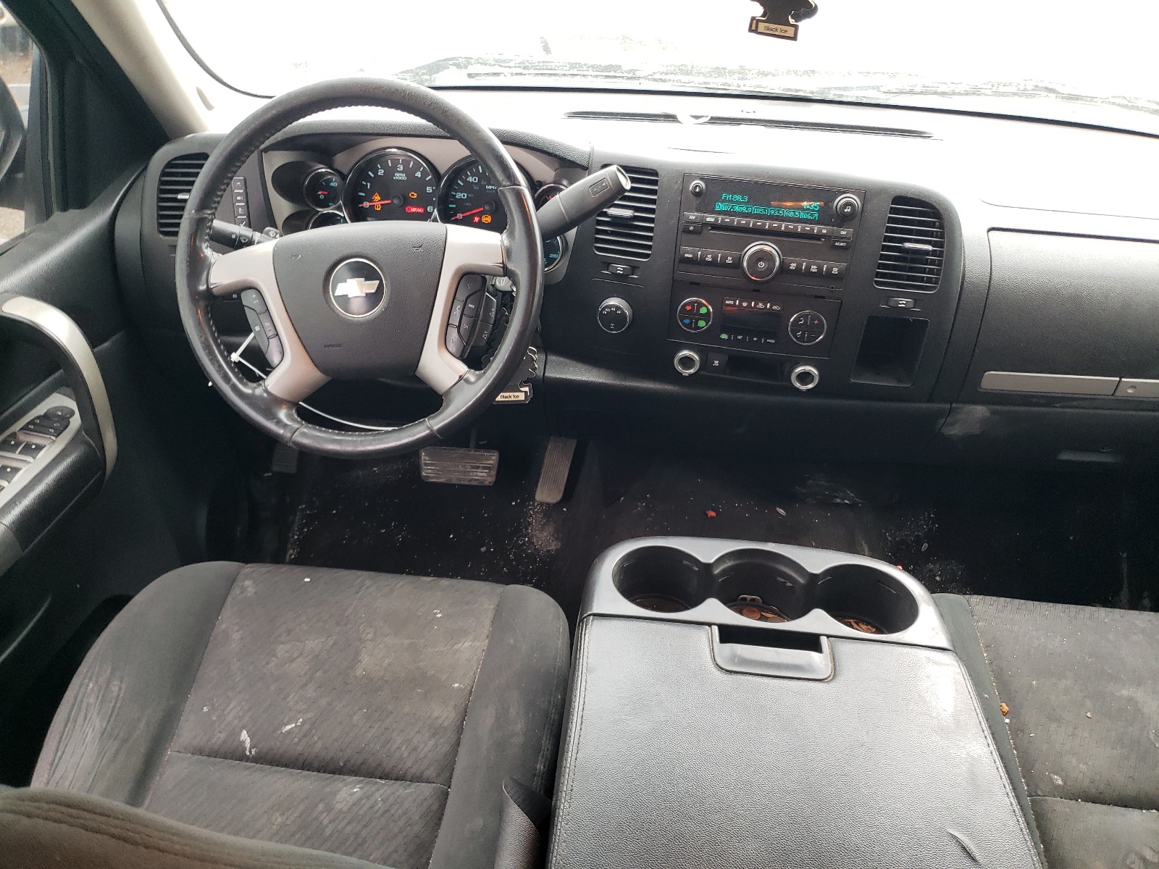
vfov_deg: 53.1
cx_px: 580
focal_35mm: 26
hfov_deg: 67.3
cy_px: 434
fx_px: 871
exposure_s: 1/50
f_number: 1.5
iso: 103
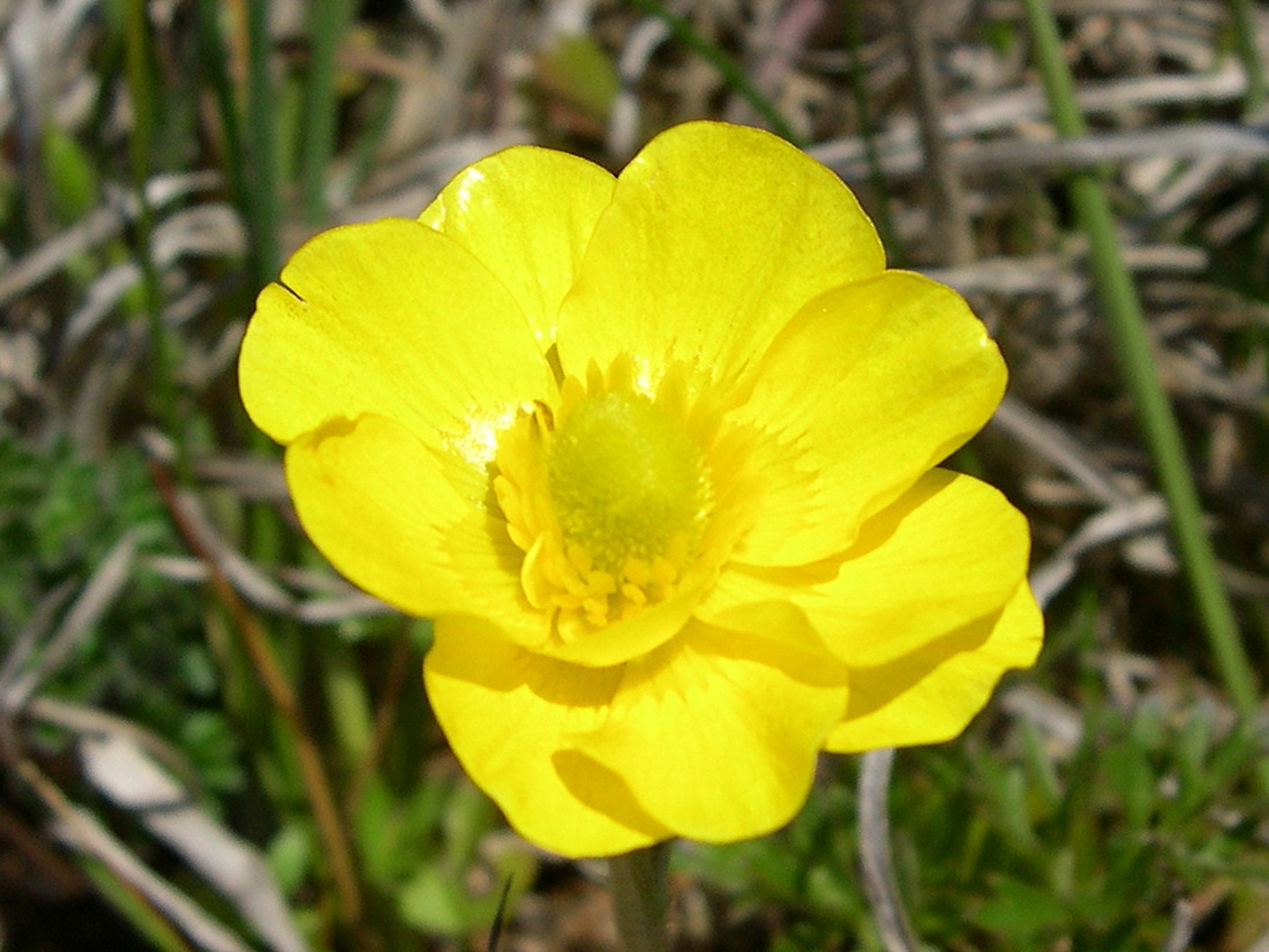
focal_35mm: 38
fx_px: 1393
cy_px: 476
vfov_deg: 37.7
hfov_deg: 49.0
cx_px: 634
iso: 100
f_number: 7.6
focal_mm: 8
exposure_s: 1/348
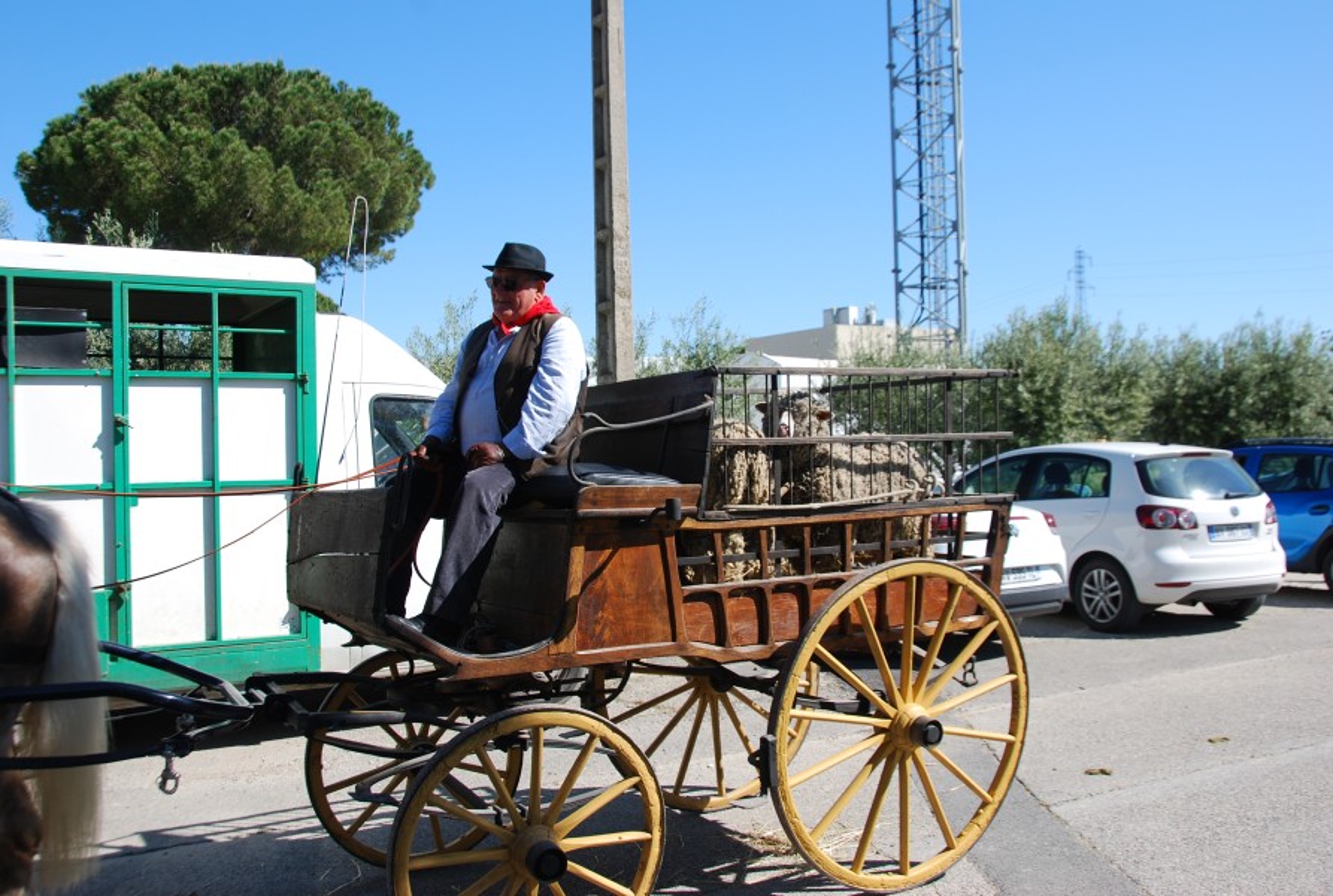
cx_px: 666
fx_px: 1225
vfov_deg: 40.2
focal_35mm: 33
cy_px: 448
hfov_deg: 57.1
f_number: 8
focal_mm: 22
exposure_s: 1/250
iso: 100
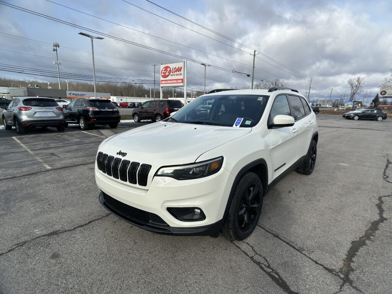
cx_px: 196
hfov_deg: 67.3
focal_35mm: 26
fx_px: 294
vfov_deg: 53.1
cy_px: 147
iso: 50
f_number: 1.5
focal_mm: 5.7
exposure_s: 1/3460
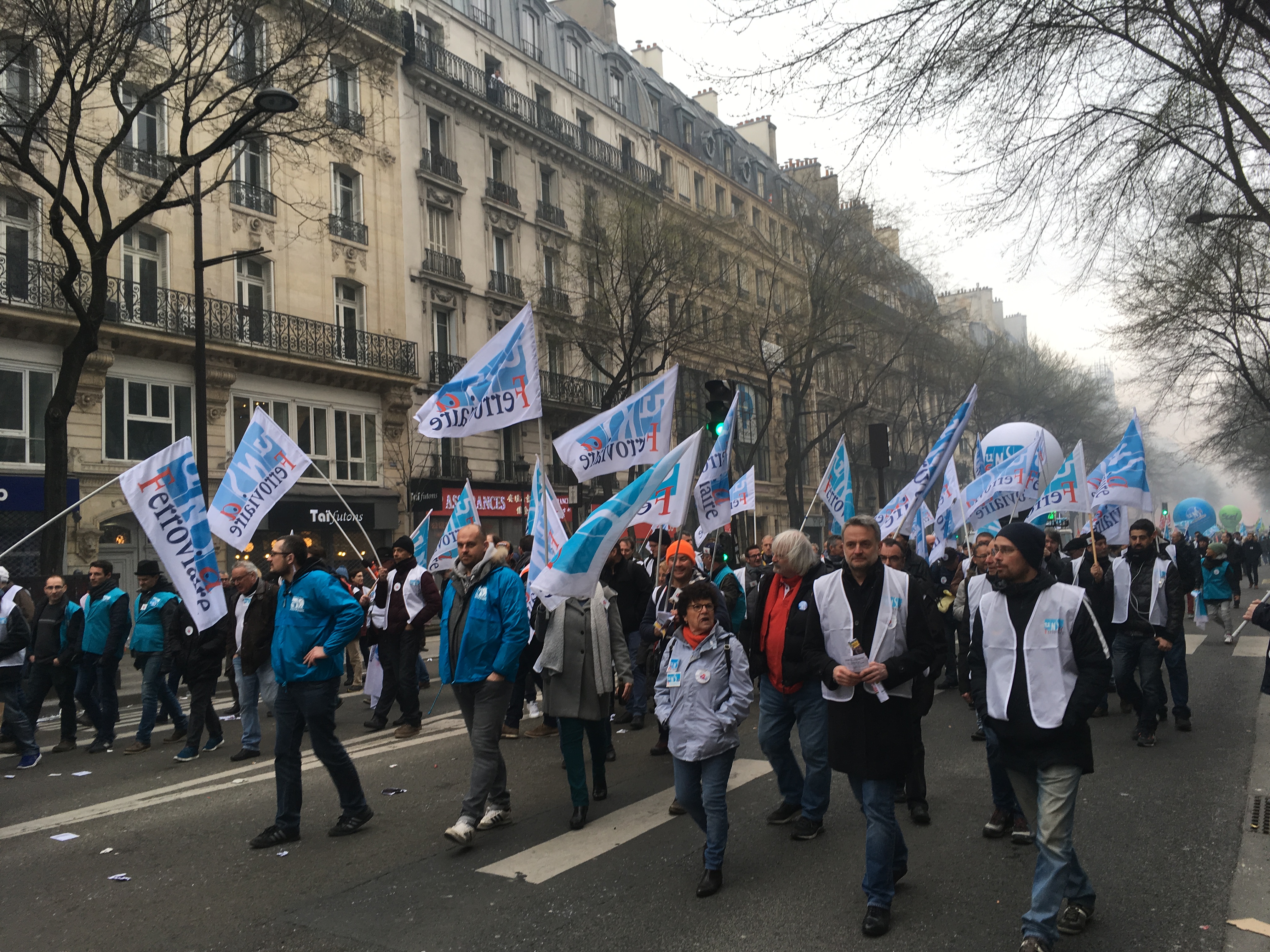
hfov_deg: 61.7
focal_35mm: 29
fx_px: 1064
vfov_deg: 48.2
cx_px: 635
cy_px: 476
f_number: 2.2
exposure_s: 1/117
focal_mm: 4.15
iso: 25
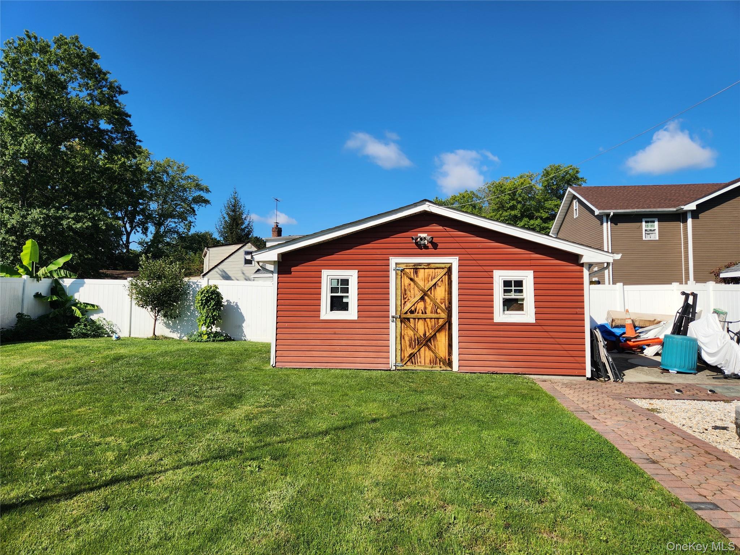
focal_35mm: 23
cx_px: 370
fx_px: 492
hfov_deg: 73.9
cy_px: 278
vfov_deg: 58.9
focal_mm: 5.4
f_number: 1.8
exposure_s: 1/2450
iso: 20
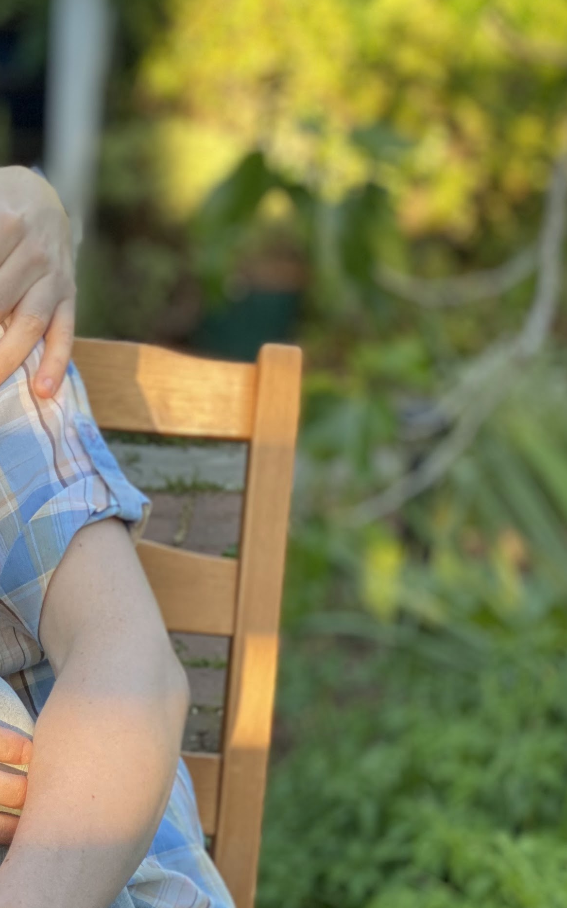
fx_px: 2943
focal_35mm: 119
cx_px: -361
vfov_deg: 17.5
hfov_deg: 10.5
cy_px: 358
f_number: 2
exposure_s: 1/122
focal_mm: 6
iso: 50
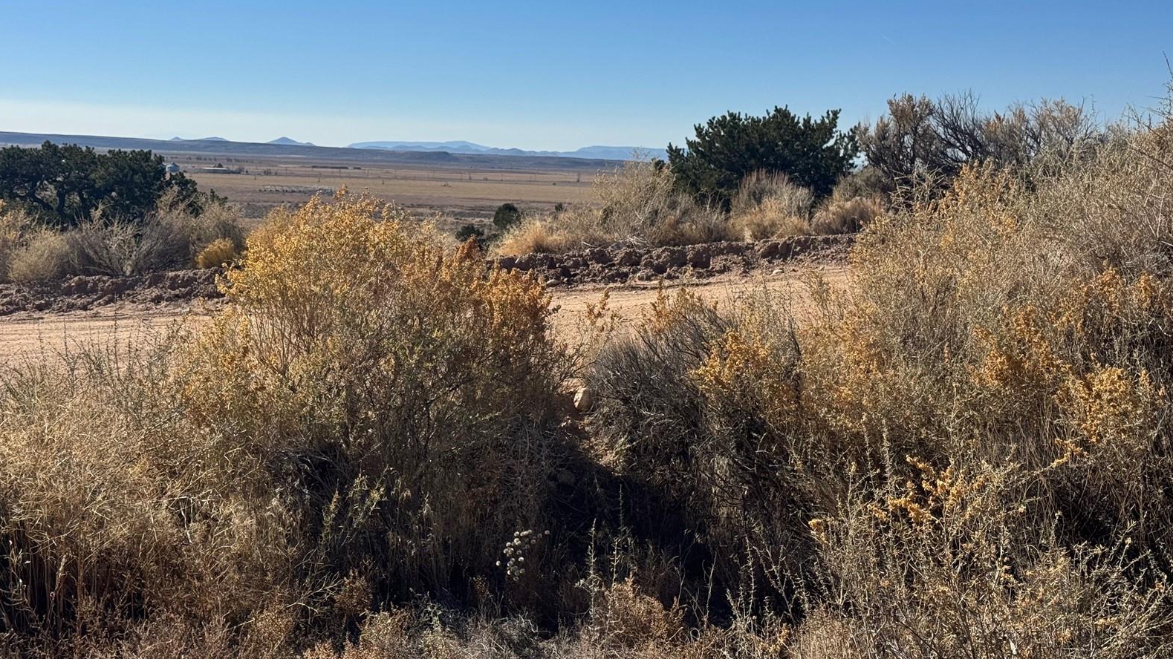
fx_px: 1648
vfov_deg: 22.6
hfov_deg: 39.2
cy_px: 264
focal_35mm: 53
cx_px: 584
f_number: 1.78
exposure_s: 1/7937
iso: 64
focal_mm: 6.76
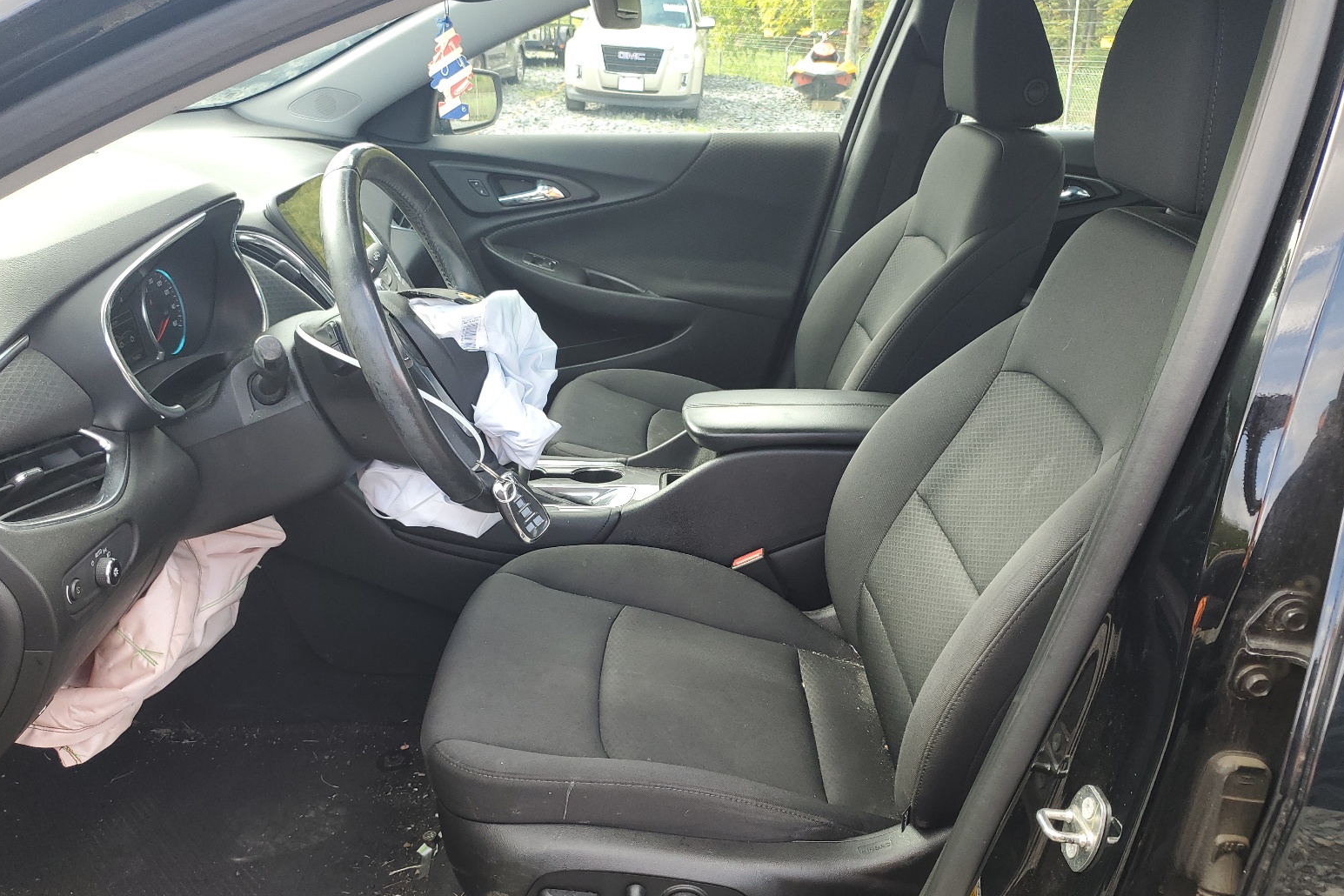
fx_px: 1045
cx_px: 660
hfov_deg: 65.5
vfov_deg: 46.3
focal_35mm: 28
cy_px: 492
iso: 50
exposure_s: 1/192
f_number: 1.5
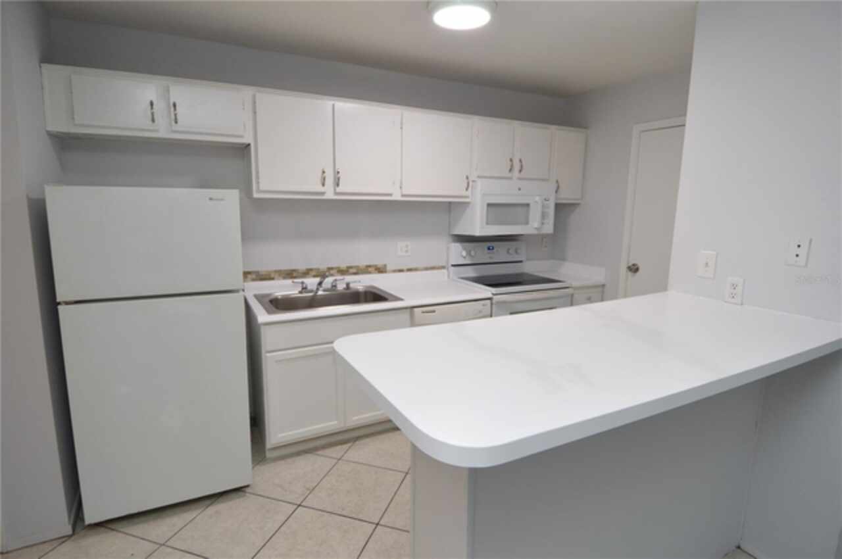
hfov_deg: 90.1
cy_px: 280
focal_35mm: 18
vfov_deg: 67.2
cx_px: 421
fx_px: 420
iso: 450
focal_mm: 12
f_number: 4
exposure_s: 1/60
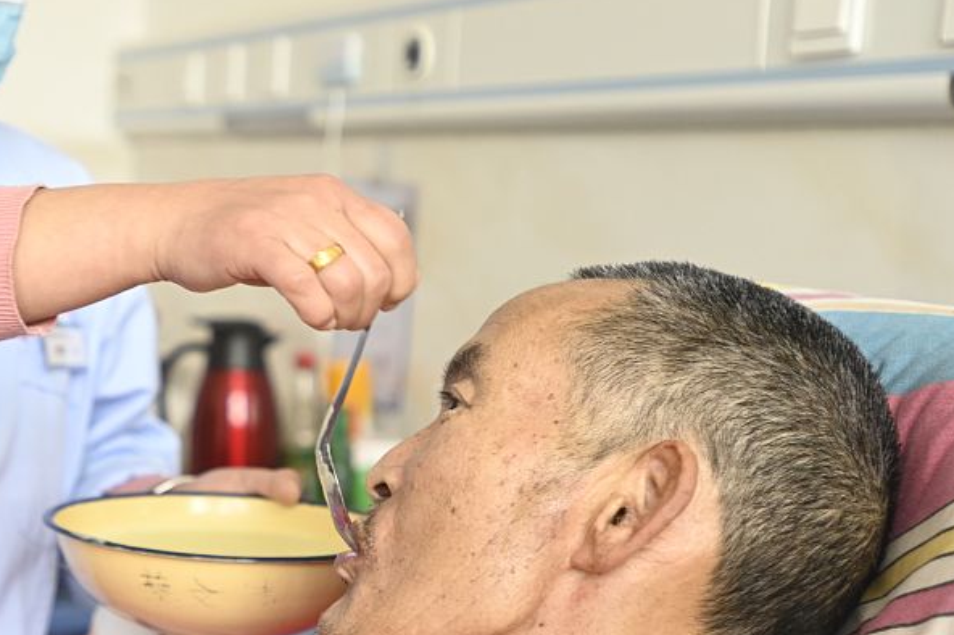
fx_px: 1880
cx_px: 211
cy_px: 429
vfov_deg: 19.1
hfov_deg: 28.0
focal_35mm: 71
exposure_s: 1/160
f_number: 2.8
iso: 1000
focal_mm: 35
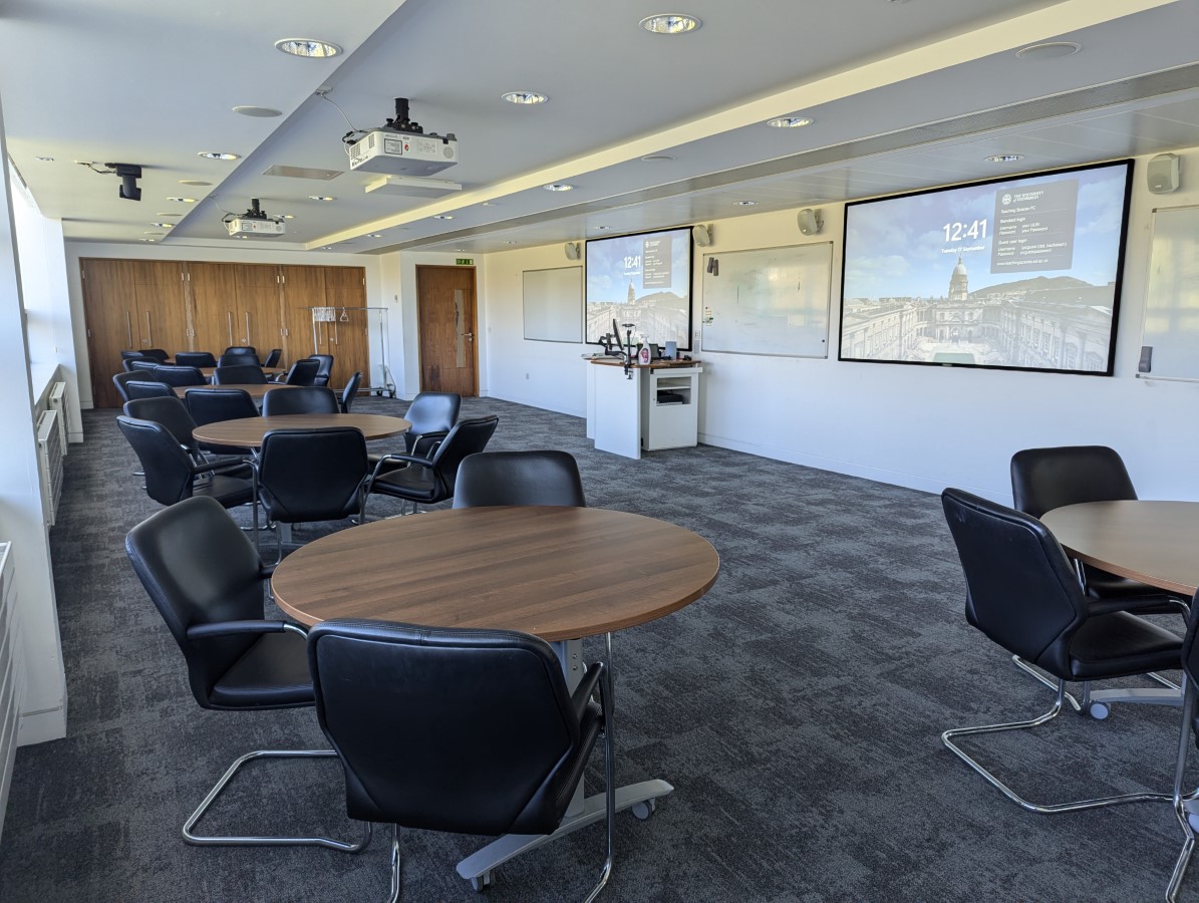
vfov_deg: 56.9
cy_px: 452
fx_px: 833
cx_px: 600
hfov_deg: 71.5
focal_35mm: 24
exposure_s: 1/39.6
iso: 48
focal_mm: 6.81
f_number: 1.85
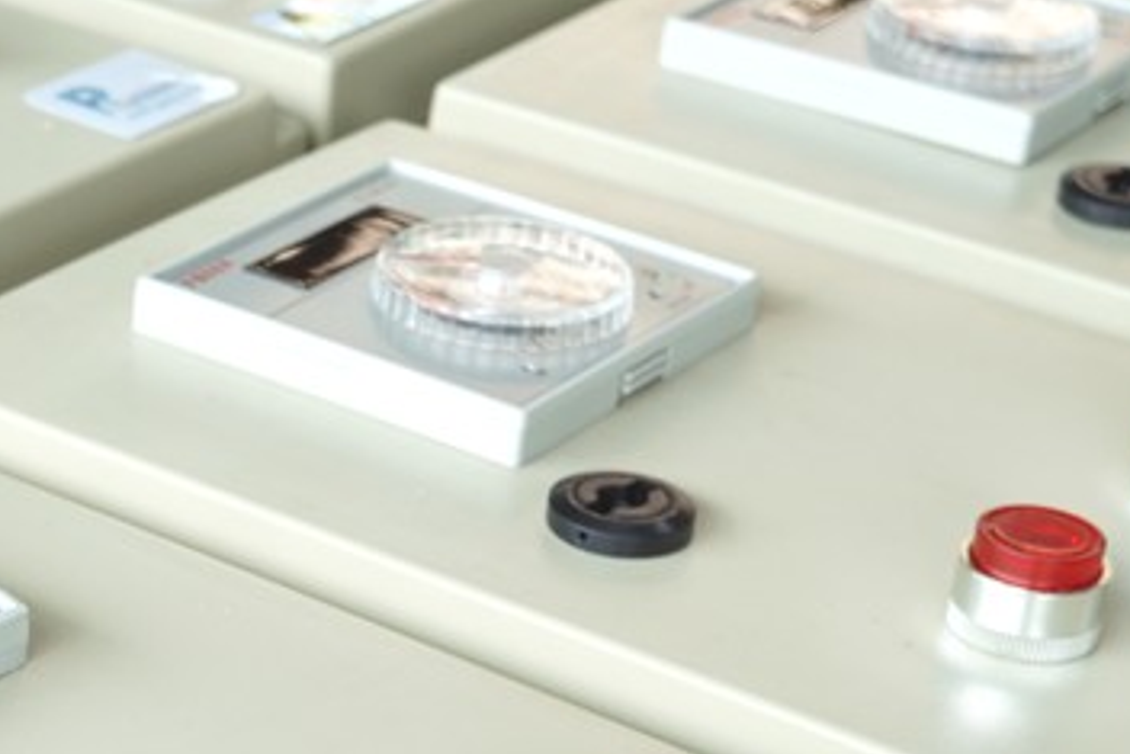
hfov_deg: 14.9
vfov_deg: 10.4
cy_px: 724
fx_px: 4113
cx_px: -366
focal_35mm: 131
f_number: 5.6
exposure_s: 1/25
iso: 100
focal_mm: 30
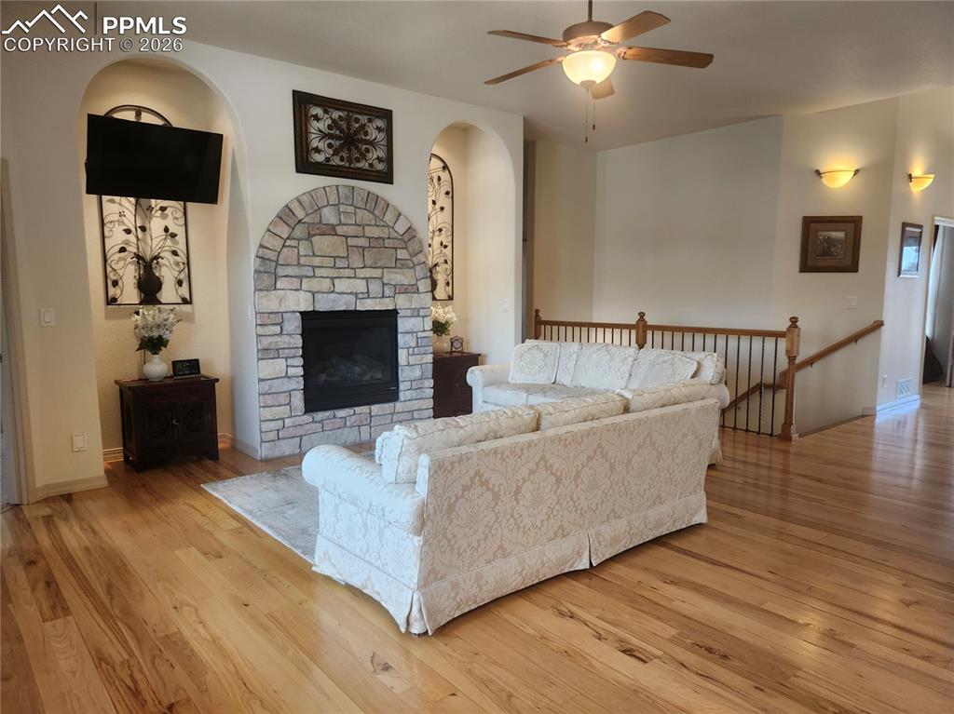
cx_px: 477
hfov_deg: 74.0
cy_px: 357
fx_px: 634
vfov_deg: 58.8
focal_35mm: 23
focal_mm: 5.54
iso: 160
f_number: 1.8
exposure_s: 1/120
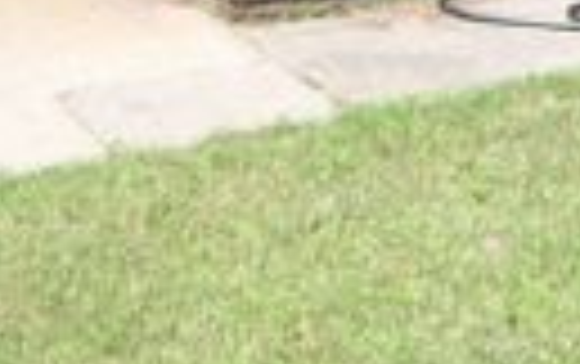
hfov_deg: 15.4
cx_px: 674
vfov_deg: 9.4
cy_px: -362
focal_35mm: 131
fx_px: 2073
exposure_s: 1/640
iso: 80
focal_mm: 5.7
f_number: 2.9
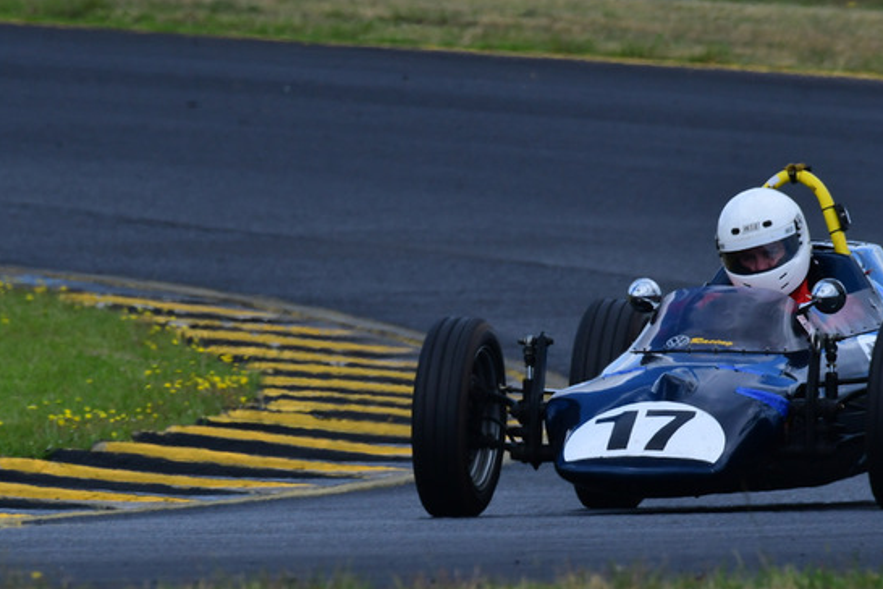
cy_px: 272
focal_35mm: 1099
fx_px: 26954
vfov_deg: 1.3
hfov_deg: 1.9
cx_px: 448
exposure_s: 1/640
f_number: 11
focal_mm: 500
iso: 500
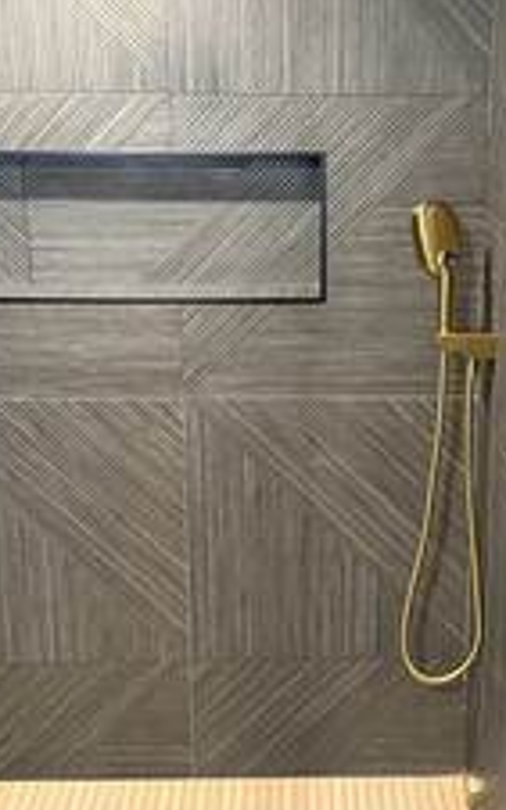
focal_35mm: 45
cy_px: 330
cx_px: 327
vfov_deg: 44.2
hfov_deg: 28.4
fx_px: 994
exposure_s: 1/40
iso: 800
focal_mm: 6.76
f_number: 1.78
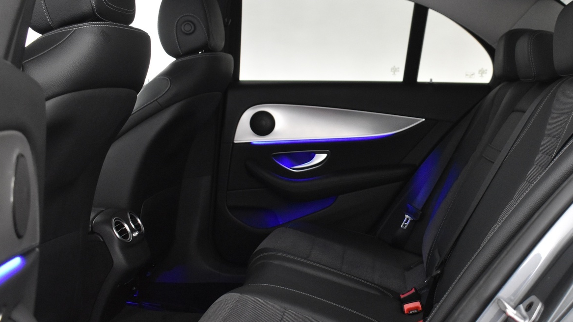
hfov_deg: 42.4
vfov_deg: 24.9
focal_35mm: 48
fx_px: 729
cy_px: 187
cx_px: 377
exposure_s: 1/25
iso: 3200
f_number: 3.8
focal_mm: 22
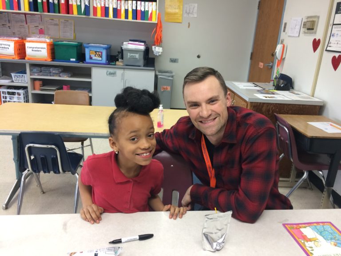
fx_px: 286
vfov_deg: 48.2
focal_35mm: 29
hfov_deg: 61.7
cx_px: 170
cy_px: 128
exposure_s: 1/30
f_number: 2.2
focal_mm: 4.15
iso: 80
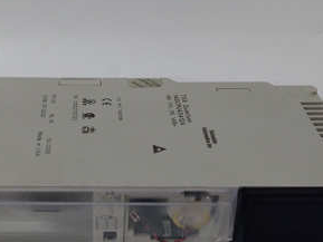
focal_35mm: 56
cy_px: 146
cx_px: 89
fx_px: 523
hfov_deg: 33.8
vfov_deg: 26.1
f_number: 2
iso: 294
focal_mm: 3.79
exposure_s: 1/33
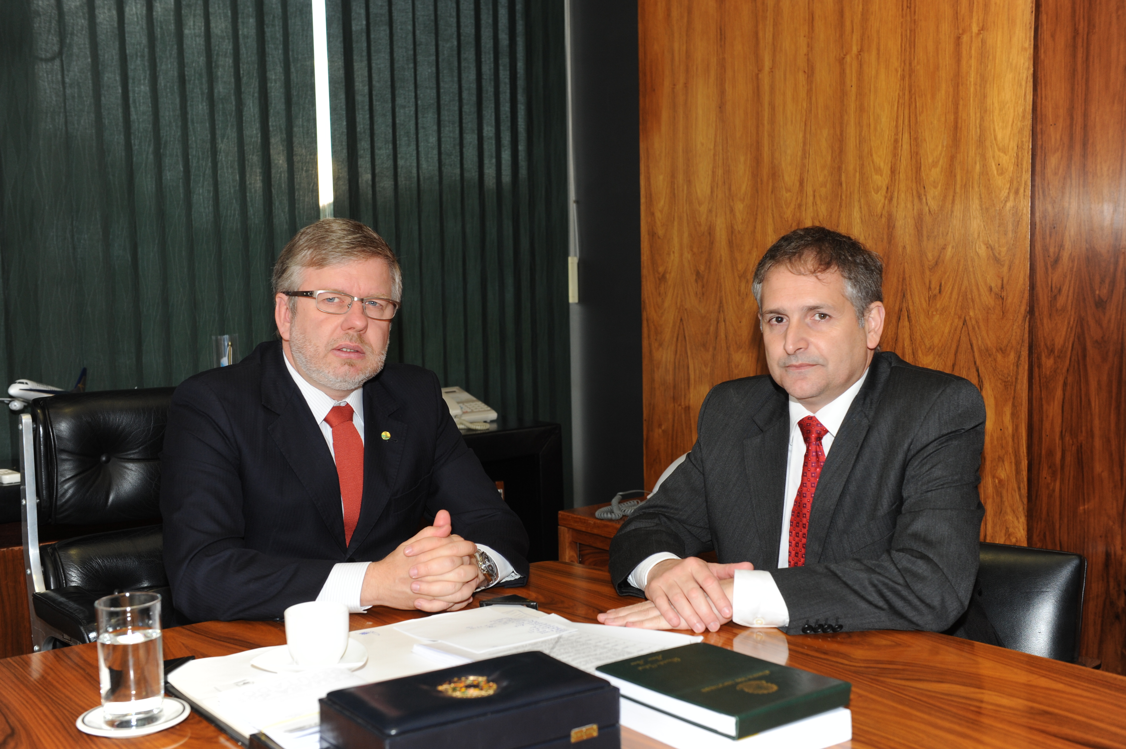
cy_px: 374
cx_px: 563
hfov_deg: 43.6
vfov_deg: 29.8
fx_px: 1407
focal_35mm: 45
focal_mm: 45
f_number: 5.6
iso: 640
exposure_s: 1/80
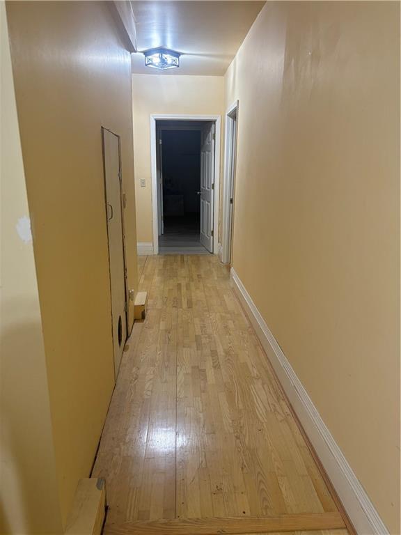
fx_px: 402
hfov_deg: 53.1
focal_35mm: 26
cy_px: 268
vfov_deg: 67.3
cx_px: 200
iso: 160
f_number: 1.6
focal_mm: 5.96
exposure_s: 1/60
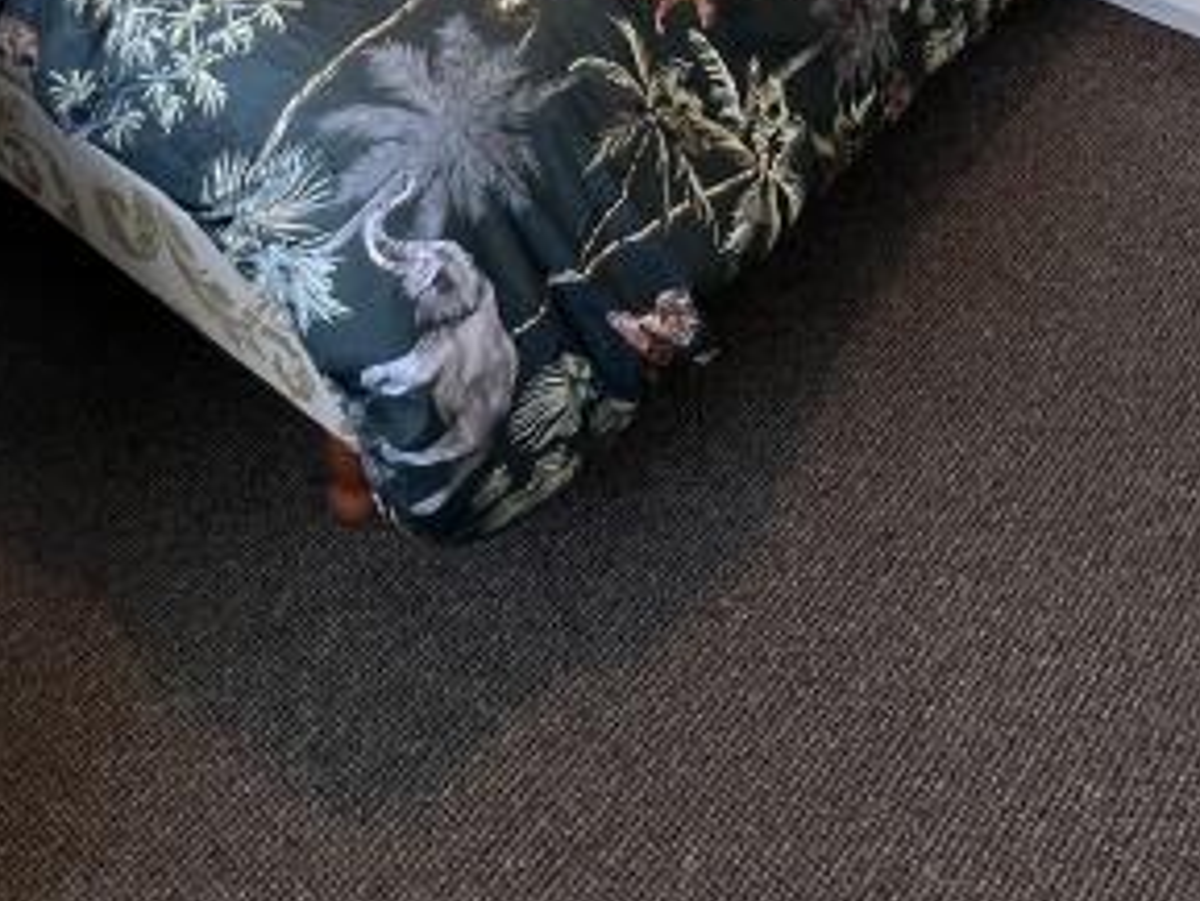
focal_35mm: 46
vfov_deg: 25.1
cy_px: -399
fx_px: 1595
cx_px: 307
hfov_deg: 40.1
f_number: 1.8
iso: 125
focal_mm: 1.57
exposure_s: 1/100
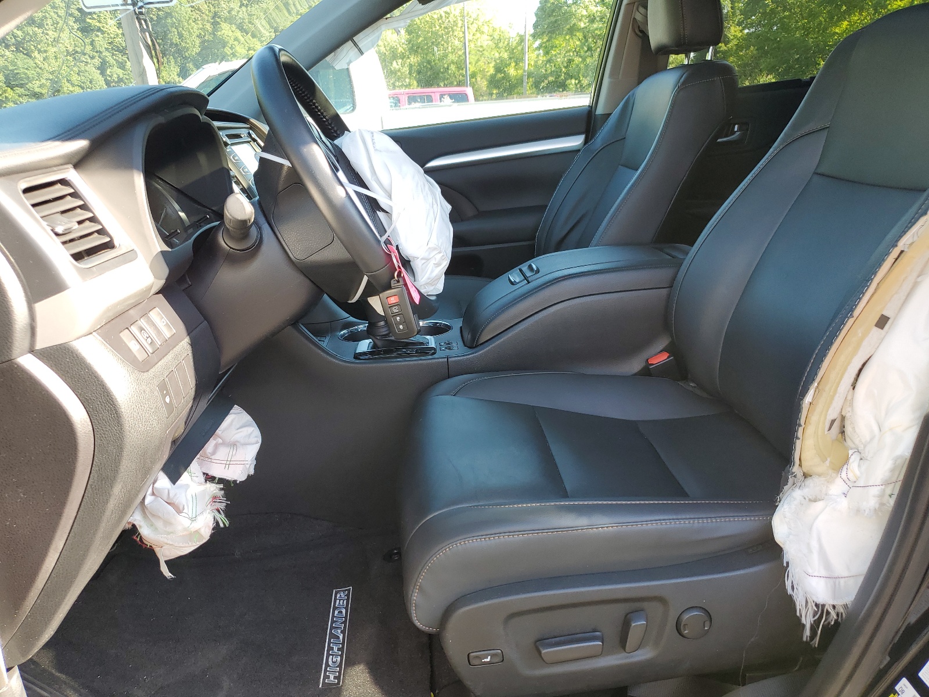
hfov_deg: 67.3
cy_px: 348
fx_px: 698
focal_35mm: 26
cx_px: 464
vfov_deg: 53.1
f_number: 1.5
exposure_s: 1/179
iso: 50
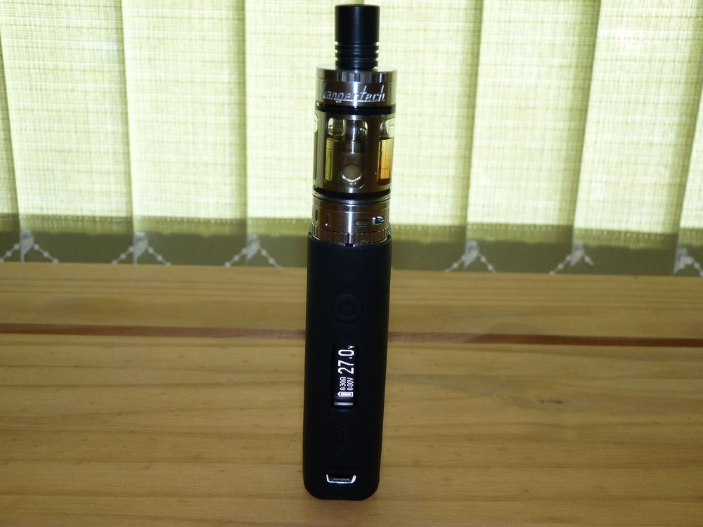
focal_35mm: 42
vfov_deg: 34.3
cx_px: 352
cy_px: 264
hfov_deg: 44.8
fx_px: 853
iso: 100
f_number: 3
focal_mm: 7.4
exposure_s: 1/30
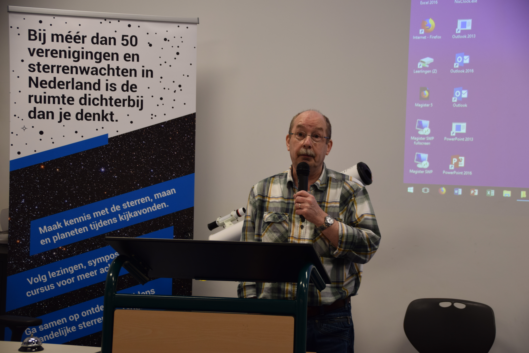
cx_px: 264
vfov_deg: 15.2
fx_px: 1322
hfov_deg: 22.6
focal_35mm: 90
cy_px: 176
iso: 400
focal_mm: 60
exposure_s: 1/80
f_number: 5
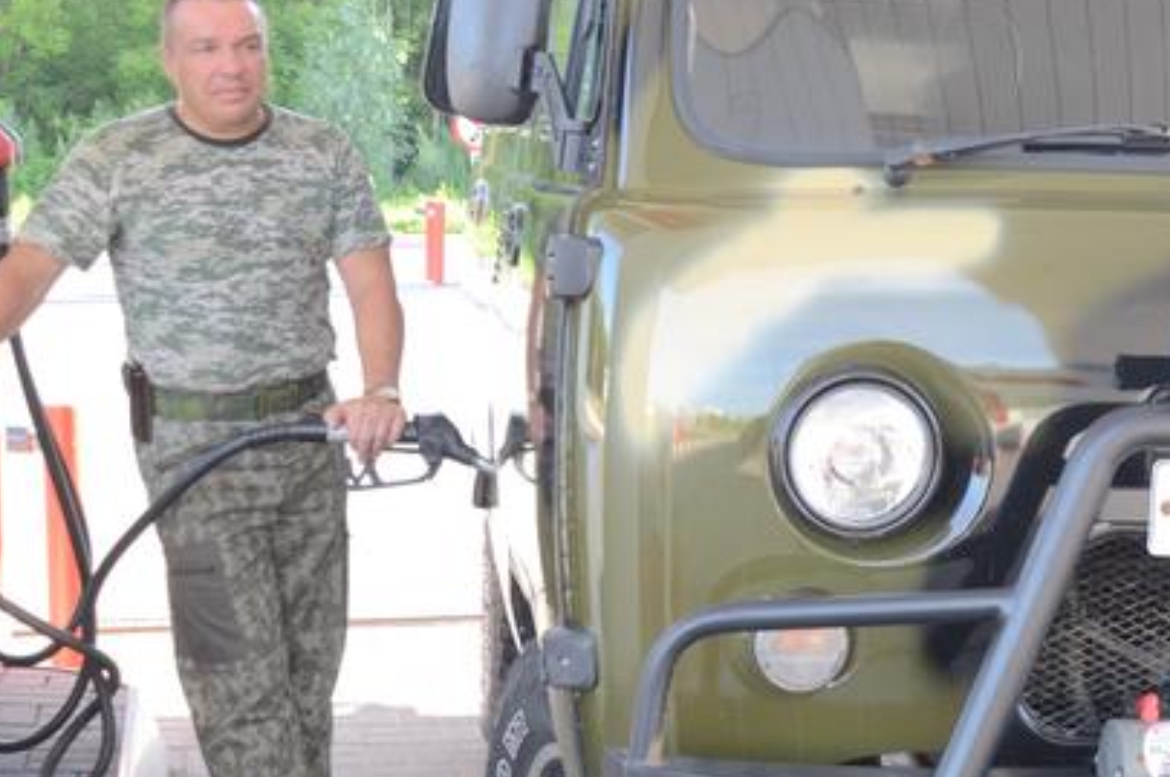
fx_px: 2402
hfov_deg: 26.7
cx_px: 997
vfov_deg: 18.4
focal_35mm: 74
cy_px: 422
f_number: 5.6
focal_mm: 25
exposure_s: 1/125
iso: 400
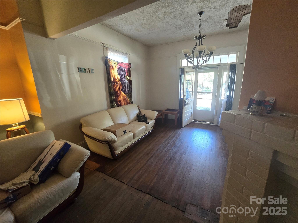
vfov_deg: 89.9
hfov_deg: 106.2
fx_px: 112
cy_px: 112
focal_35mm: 13
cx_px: 149
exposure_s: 1/60
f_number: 2.2
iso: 640
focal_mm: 2.2
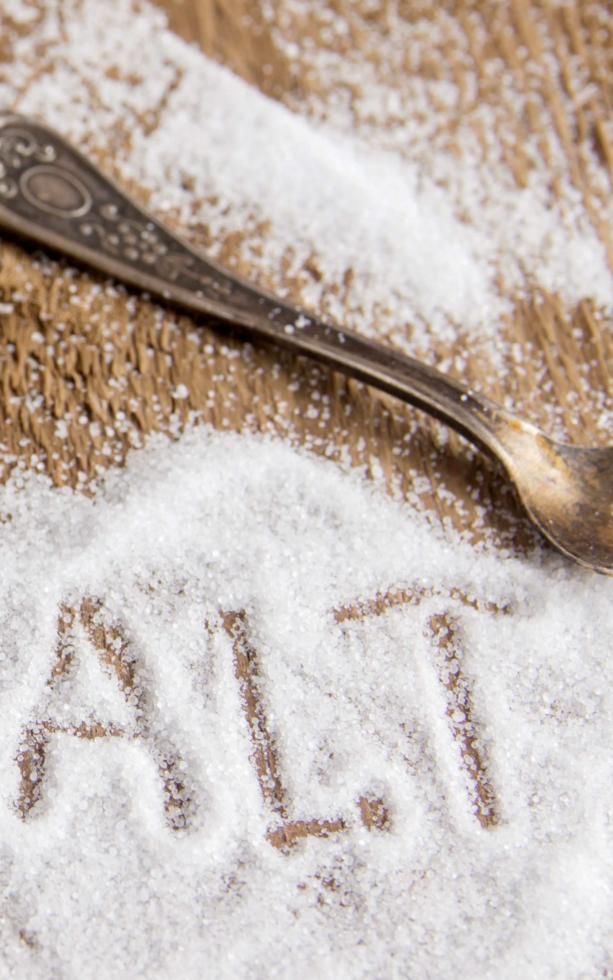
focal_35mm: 111
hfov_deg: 11.6
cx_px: -124
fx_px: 2968
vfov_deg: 18.7
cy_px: 372
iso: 100
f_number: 9
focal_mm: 35
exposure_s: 1/3
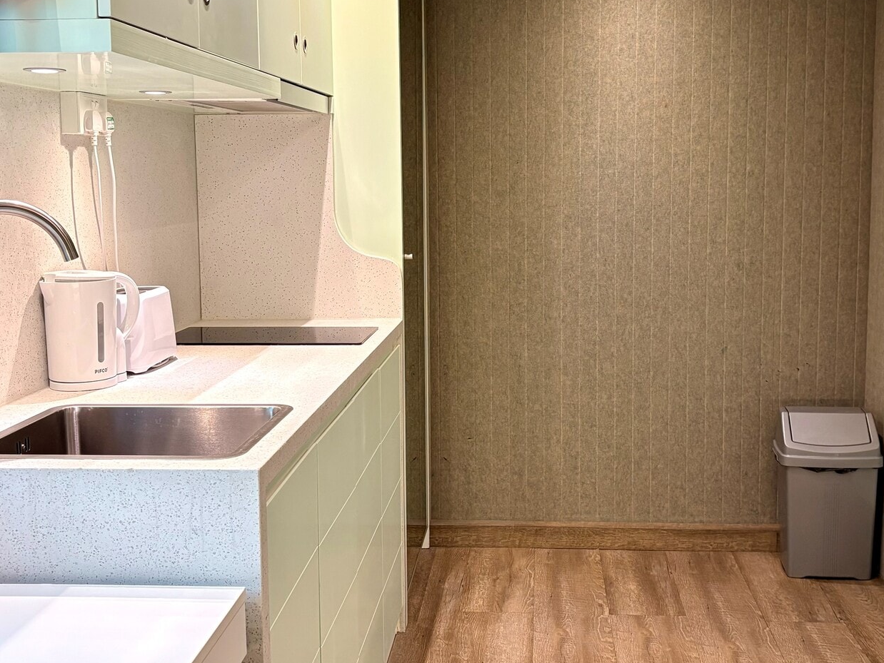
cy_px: 279
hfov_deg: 43.8
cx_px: 467
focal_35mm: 43
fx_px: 1098
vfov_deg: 33.5
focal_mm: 5.96
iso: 160
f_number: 1.6
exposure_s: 1/50
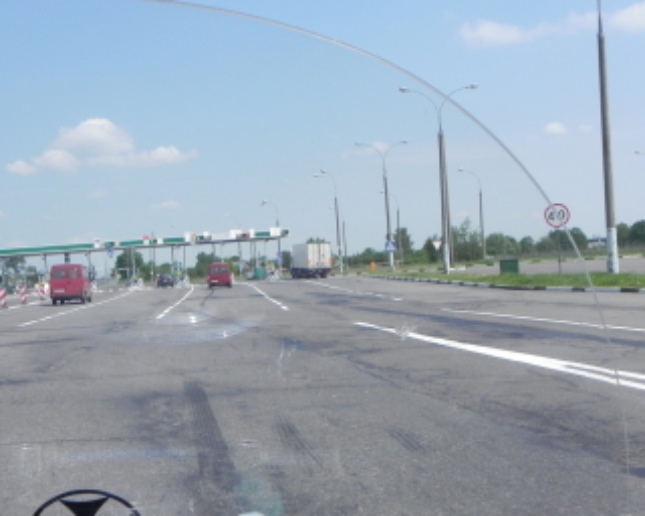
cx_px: 254
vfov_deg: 30.3
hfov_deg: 37.2
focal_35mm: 50
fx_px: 954
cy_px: 262
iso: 160
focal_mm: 7.3
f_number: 6.3
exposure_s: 1/528
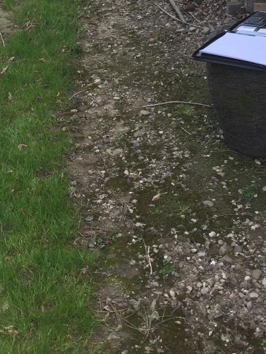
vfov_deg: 25.2
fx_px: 758
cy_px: 8
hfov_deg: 19.9
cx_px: 123
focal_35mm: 74
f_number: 2.2
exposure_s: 1/388
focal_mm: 4.15
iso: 32
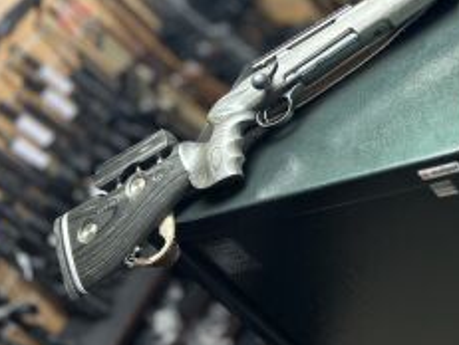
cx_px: 382
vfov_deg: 30.5
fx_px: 611
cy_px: 47
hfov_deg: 39.2
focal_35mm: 46
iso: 100
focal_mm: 5.7
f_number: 1.5
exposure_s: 1/50
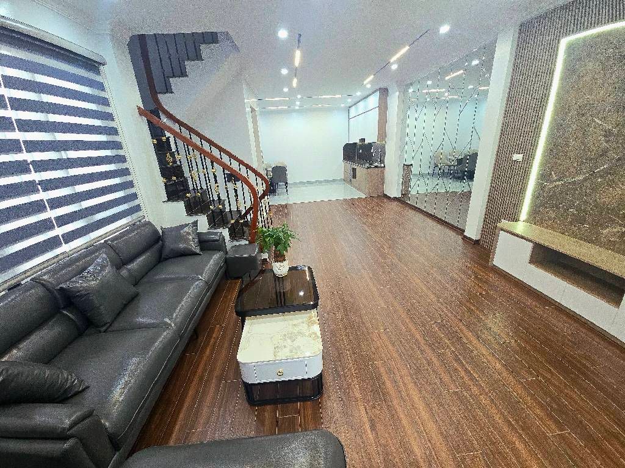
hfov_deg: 106.2
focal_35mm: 13
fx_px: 235
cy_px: 234
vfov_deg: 89.9
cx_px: 312
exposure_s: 1/50
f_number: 2.2
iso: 80
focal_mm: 2.2
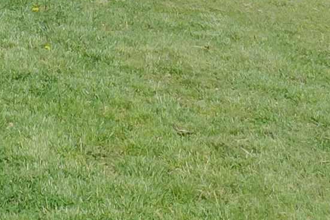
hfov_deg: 10.5
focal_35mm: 195
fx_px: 1788
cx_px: 19
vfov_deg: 6.7
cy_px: -313
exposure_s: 1/640
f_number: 5.6
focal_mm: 6.9
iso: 160
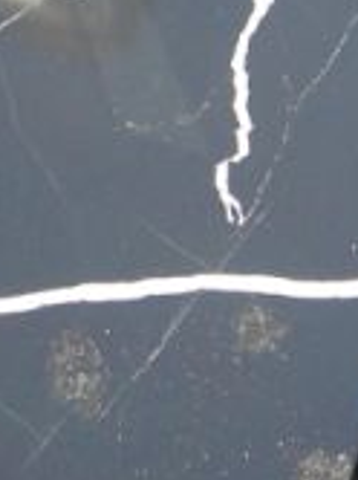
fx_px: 1866
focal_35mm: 135
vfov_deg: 13.2
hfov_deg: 11.0
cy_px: -387
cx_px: 205
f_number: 2.8
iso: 80
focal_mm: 5.2
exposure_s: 1/320
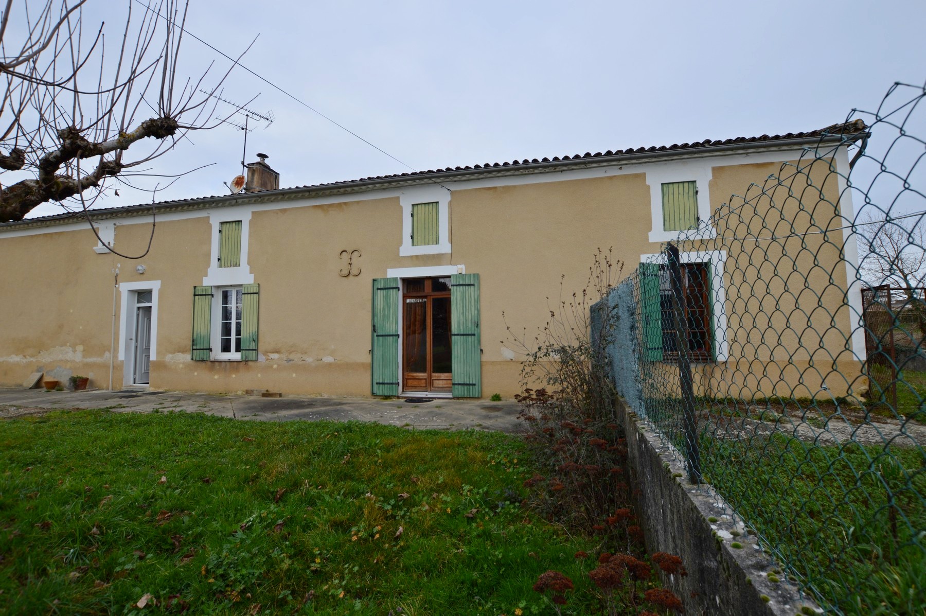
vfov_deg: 77.2
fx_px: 386
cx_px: 463
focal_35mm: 15
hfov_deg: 100.4
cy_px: 308
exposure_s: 1/160
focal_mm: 10
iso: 100
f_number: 6.3
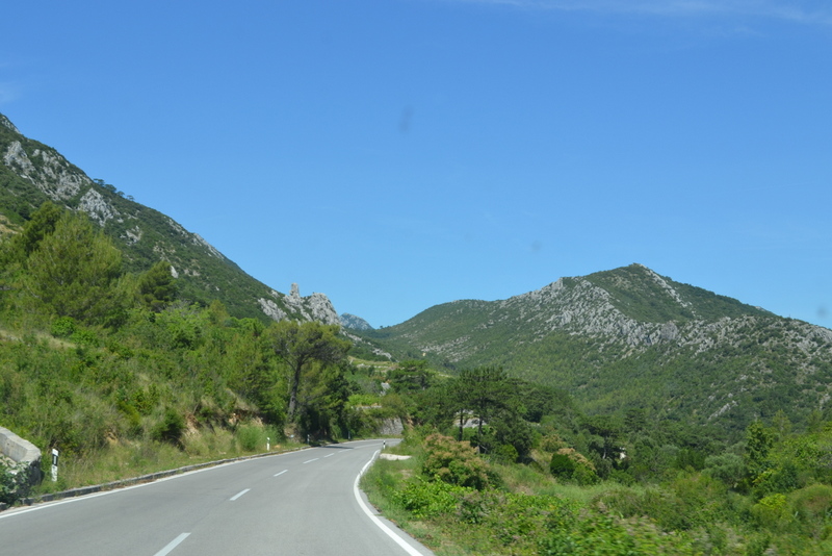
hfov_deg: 41.1
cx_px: 416
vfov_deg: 28.1
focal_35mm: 48
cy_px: 278
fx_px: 1110
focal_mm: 32
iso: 100
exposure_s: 1/200
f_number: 7.1
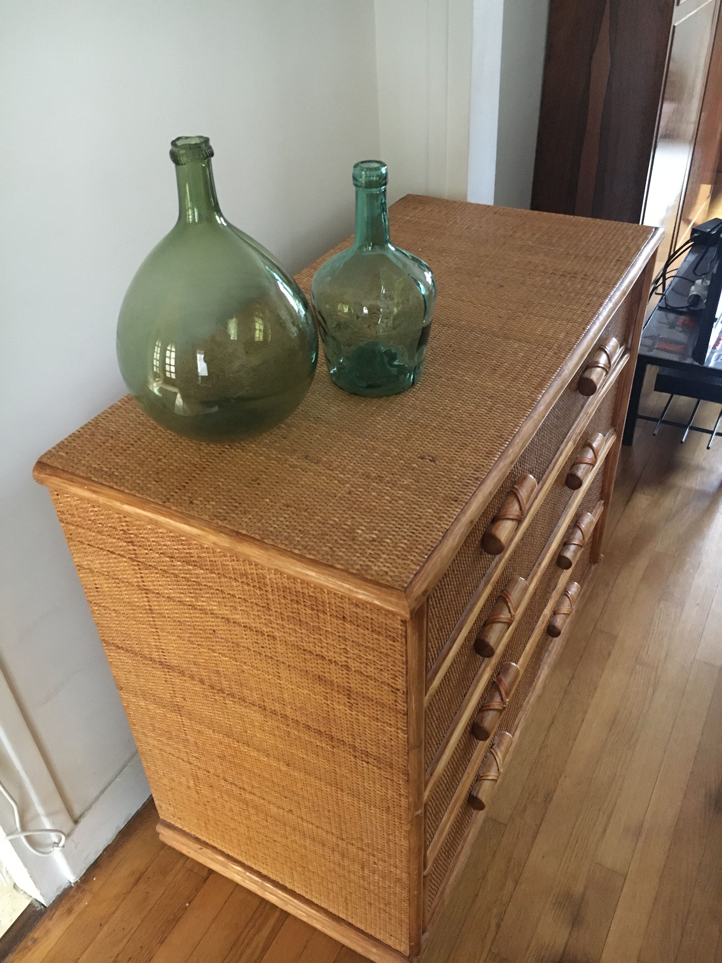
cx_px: 361
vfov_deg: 61.7
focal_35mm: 29
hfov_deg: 48.2
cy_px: 482
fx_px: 806
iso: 400
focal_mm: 4.15
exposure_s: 1/17
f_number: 2.2
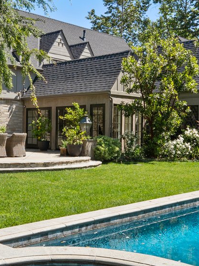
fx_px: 383
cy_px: 117
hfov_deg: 28.2
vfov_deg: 38.1
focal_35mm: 50
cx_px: 26
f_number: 8
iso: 320
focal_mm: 14
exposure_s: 1/500
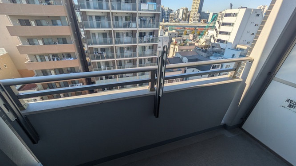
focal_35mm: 16
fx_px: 126
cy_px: 100
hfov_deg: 99.3
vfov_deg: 66.4
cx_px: 142
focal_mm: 1.83
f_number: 2.2
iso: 46
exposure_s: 1/1458
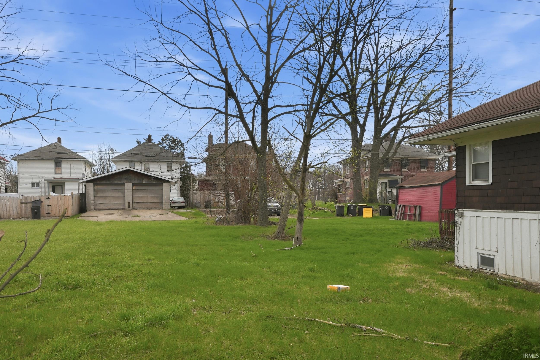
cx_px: 270
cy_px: 180
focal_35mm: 30
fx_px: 450
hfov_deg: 61.9
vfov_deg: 43.6
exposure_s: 1/1000
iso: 100
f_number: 4
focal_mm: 20
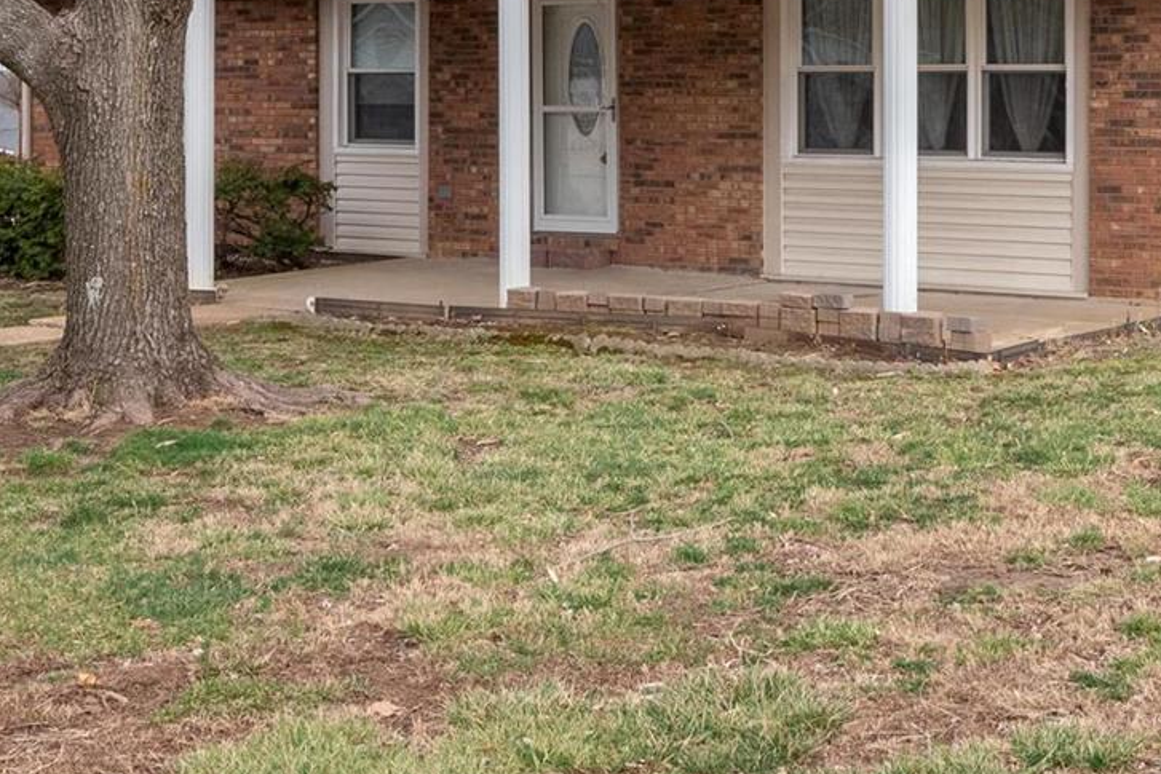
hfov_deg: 29.9
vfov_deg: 20.1
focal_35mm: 66
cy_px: 35
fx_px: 2129
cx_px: 891
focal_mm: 15
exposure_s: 1/125
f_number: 10
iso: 400
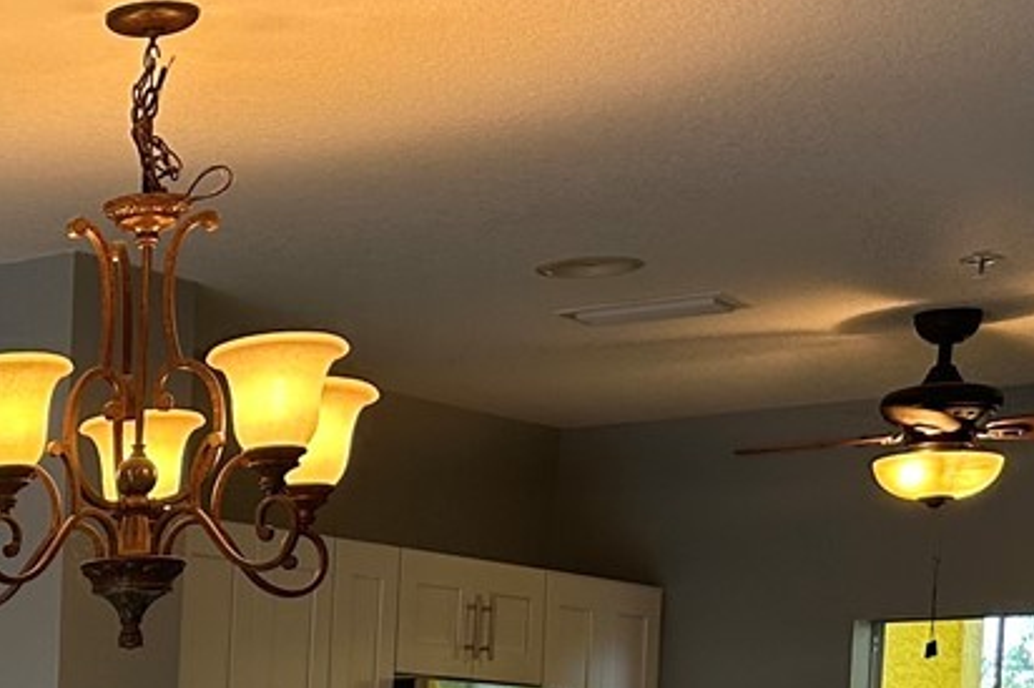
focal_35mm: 97
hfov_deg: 18.6
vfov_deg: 13.0
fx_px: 2784
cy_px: 1163
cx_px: -525
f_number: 1.78
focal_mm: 6.86
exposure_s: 1/124
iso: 100
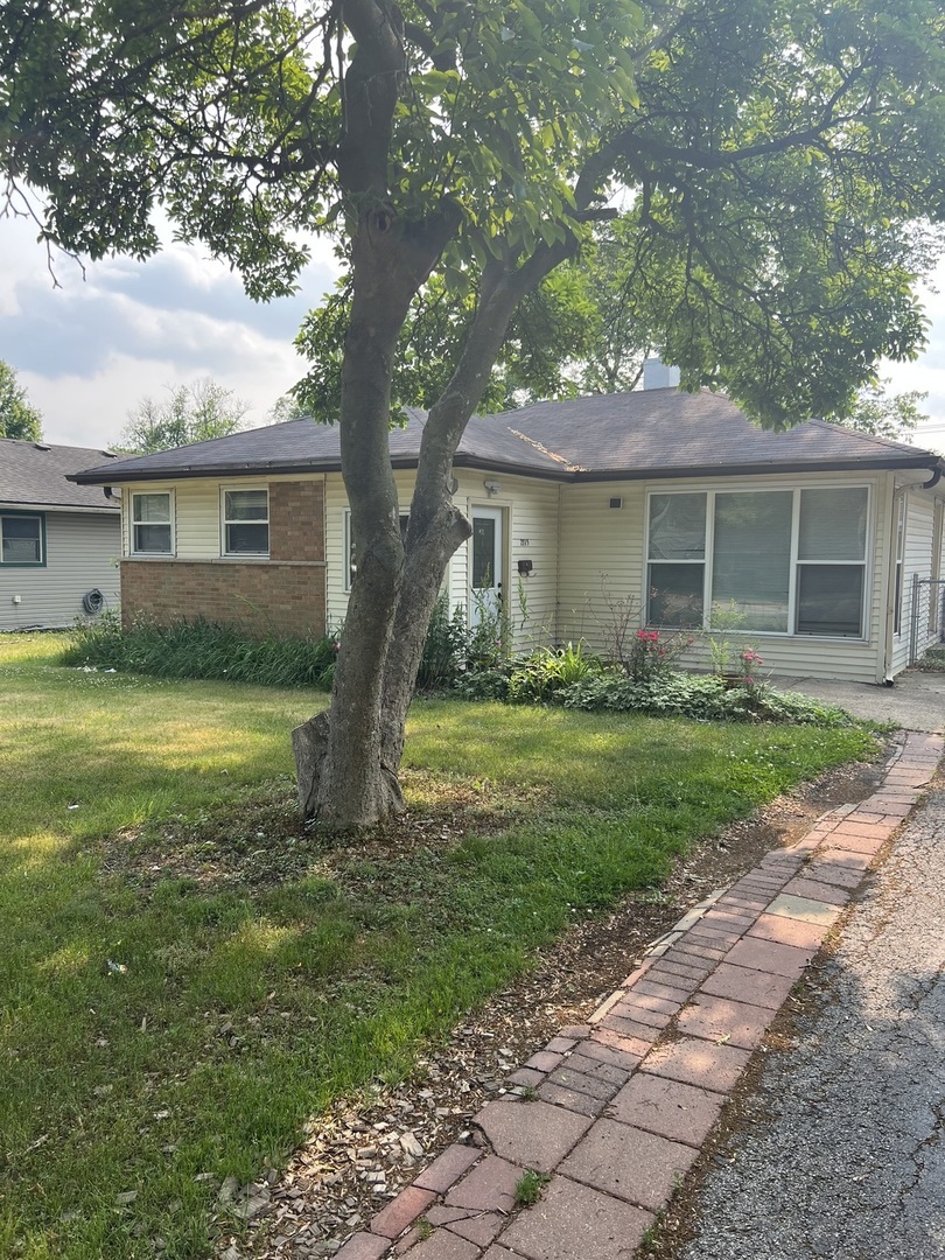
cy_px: 630
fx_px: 946
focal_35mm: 26
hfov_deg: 53.1
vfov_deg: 67.3
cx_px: 472
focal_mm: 5.7
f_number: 1.5
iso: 50
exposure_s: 1/1159
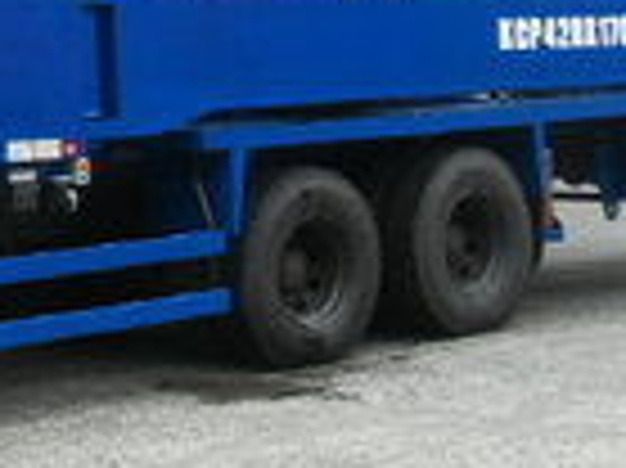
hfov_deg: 18.4
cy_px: -40
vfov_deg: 14.3
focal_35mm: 101
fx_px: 1825
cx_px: -126
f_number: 3.2
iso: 100
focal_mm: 6.3
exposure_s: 1/180
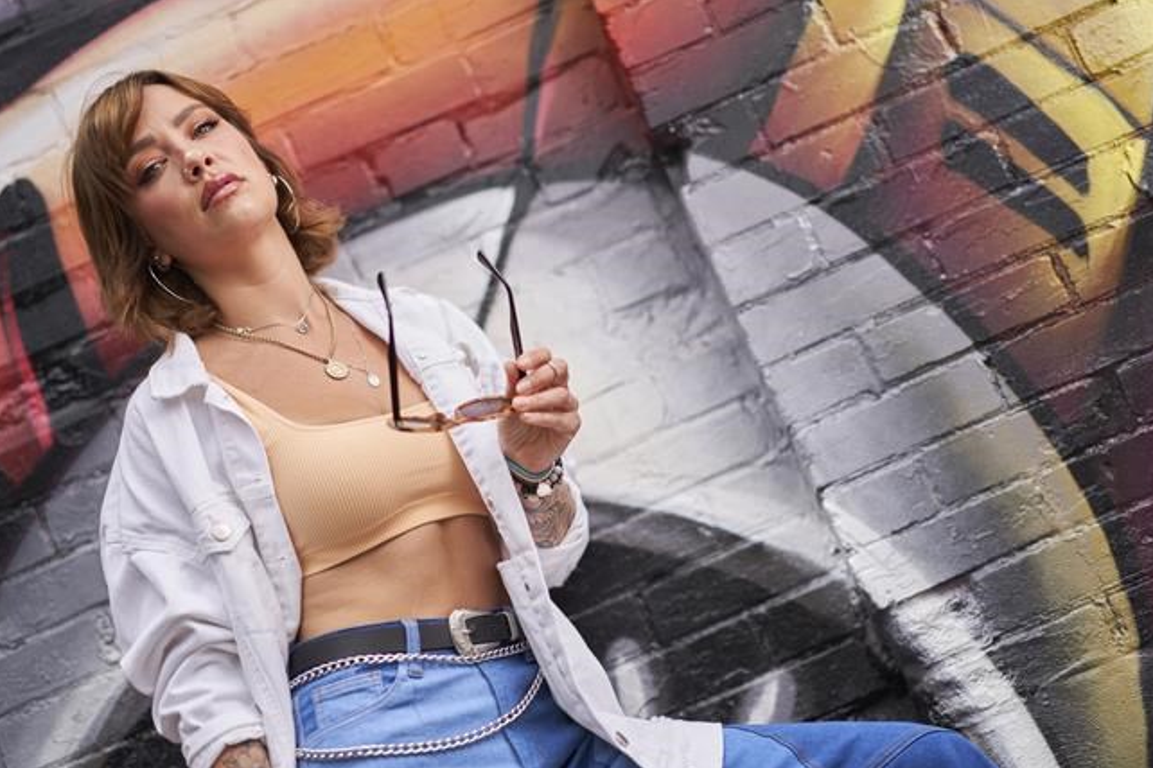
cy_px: 385
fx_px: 2754
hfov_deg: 23.6
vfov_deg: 15.9
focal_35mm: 86
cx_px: 576
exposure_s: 1/3200
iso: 100
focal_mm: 85
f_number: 1.4
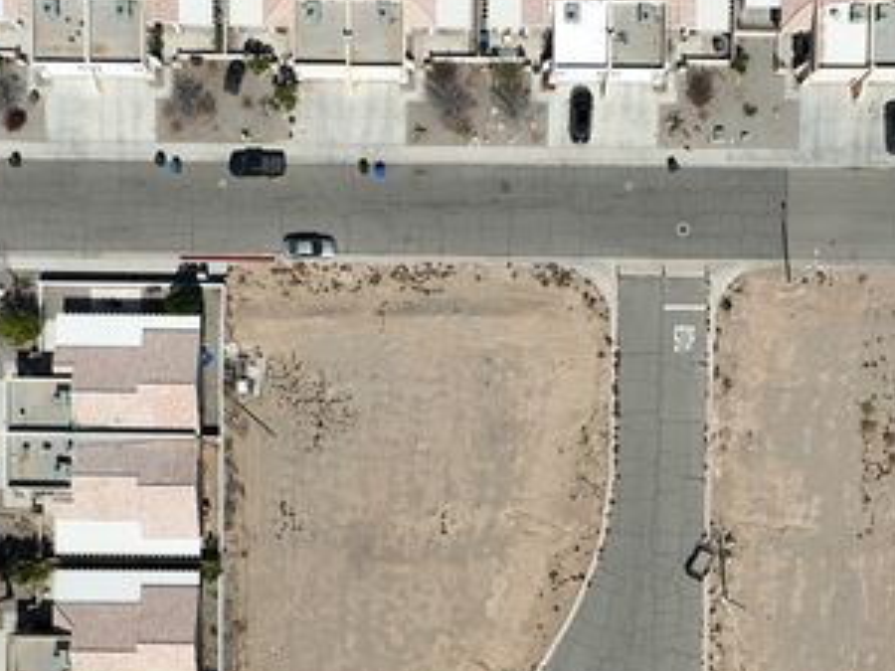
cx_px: 462
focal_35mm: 40
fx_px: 1034
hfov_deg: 46.8
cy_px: 511
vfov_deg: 35.1
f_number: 2.8
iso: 100
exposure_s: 1/400
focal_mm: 12.29
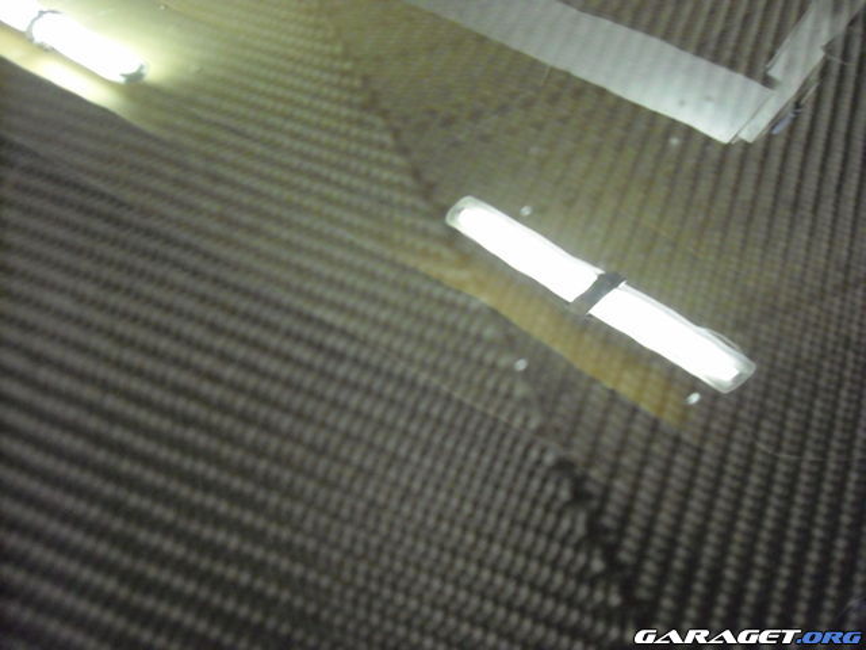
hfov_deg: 50.1
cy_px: 325
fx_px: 926
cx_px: 433
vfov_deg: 38.7
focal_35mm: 37
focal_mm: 6.2
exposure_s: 1/10
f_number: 2.7
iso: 800
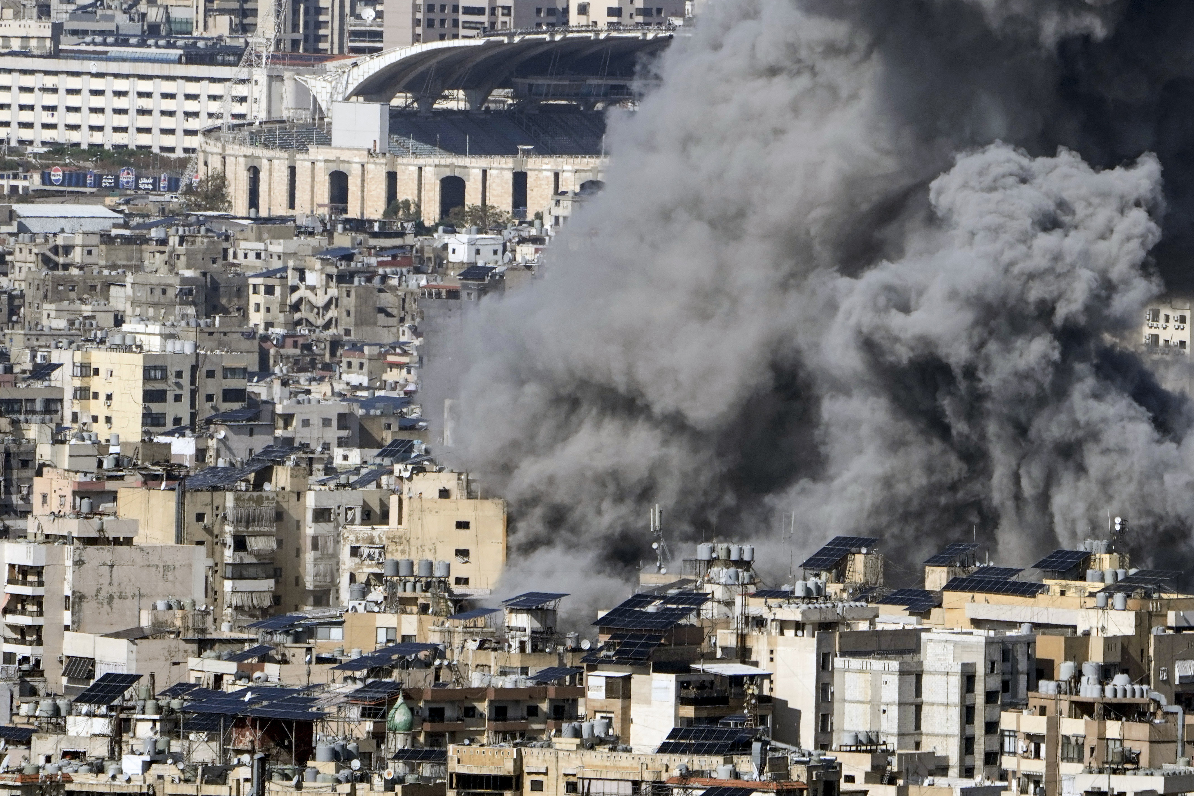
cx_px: 1056
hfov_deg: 2.6
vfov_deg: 1.8
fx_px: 25867
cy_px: 84
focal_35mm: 780
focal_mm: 385
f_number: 6.3
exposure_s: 1/3200
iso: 320
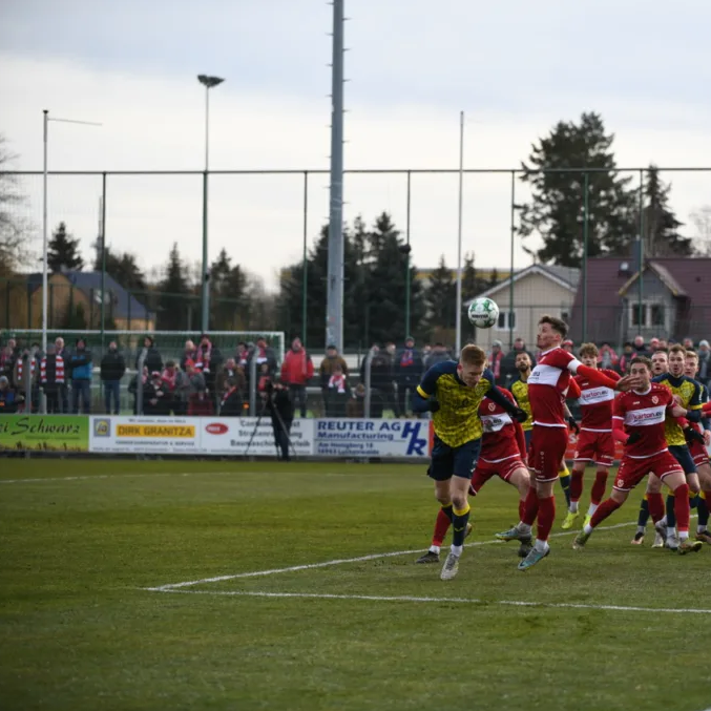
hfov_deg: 12.1
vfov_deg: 12.1
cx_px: 535
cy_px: 356
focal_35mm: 144
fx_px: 3346
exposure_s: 1/2500
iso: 400
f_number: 2.8
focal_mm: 112
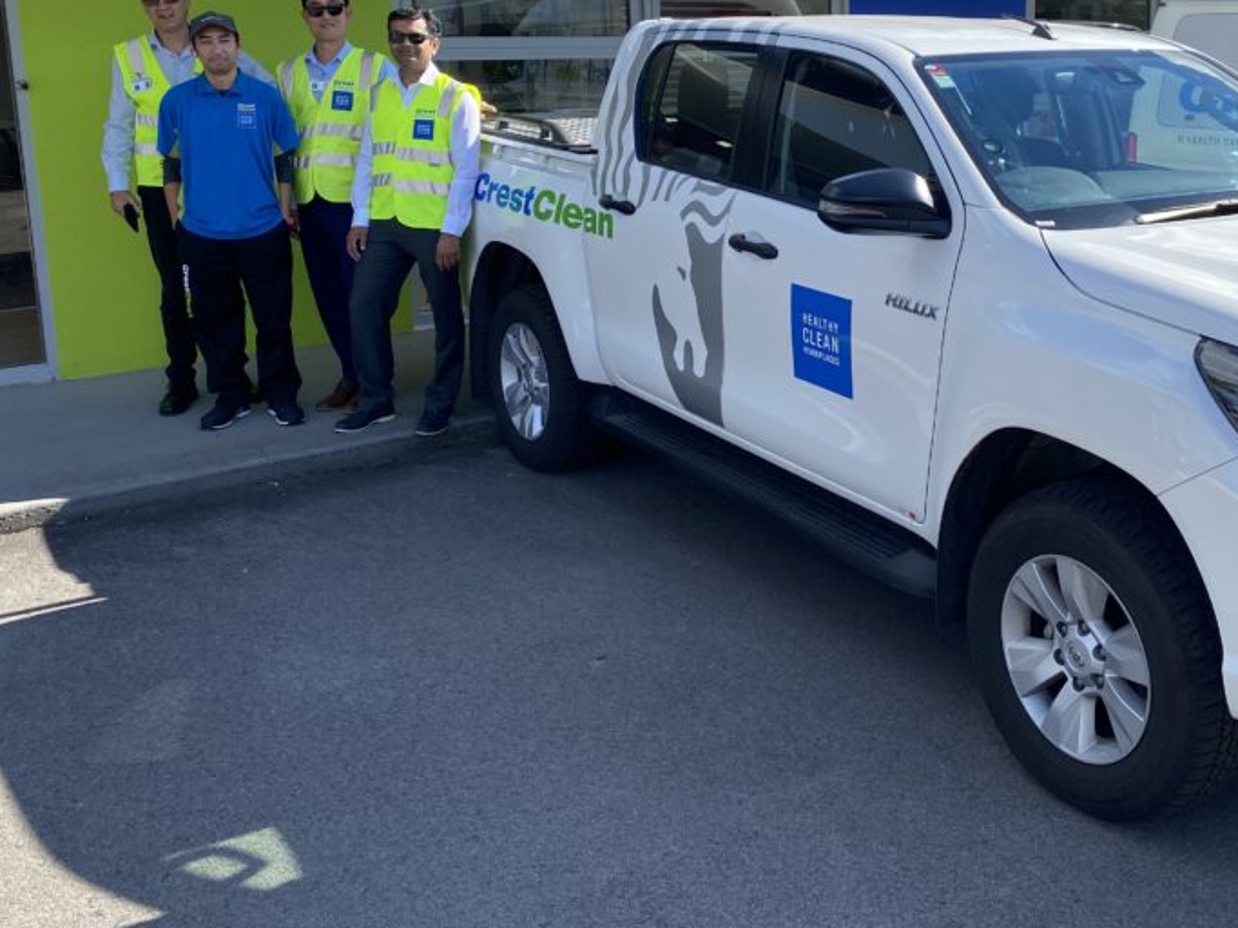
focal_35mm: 39
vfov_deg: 36.4
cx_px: 868
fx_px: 1395
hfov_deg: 46.8
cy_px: 303
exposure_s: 1/1346
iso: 32
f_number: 1.8
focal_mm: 4.25
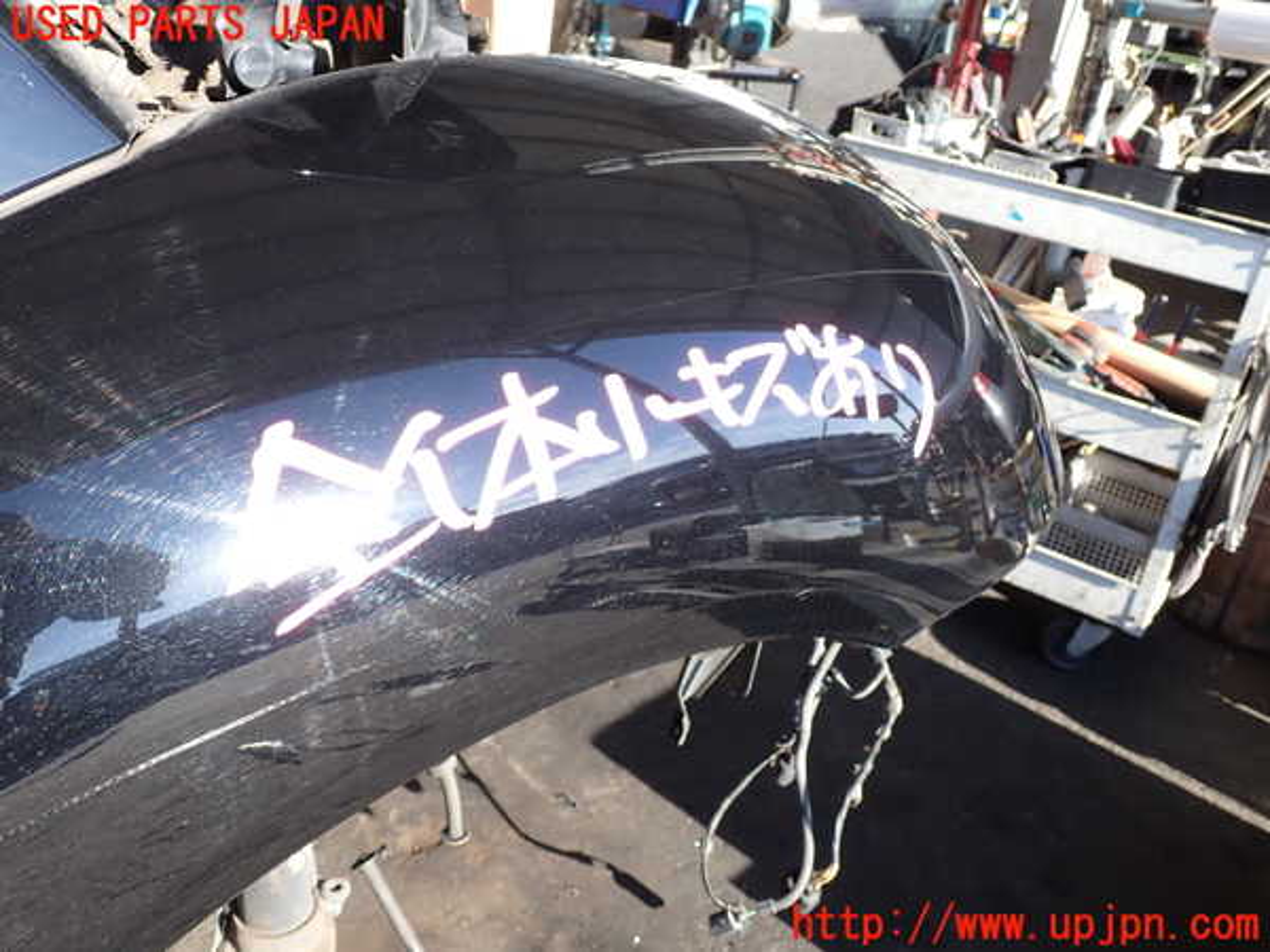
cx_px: 635
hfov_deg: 56.8
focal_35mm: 32
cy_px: 476
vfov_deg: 44.2
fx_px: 1174
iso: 100
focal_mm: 5.79
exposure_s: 1/160
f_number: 3.2
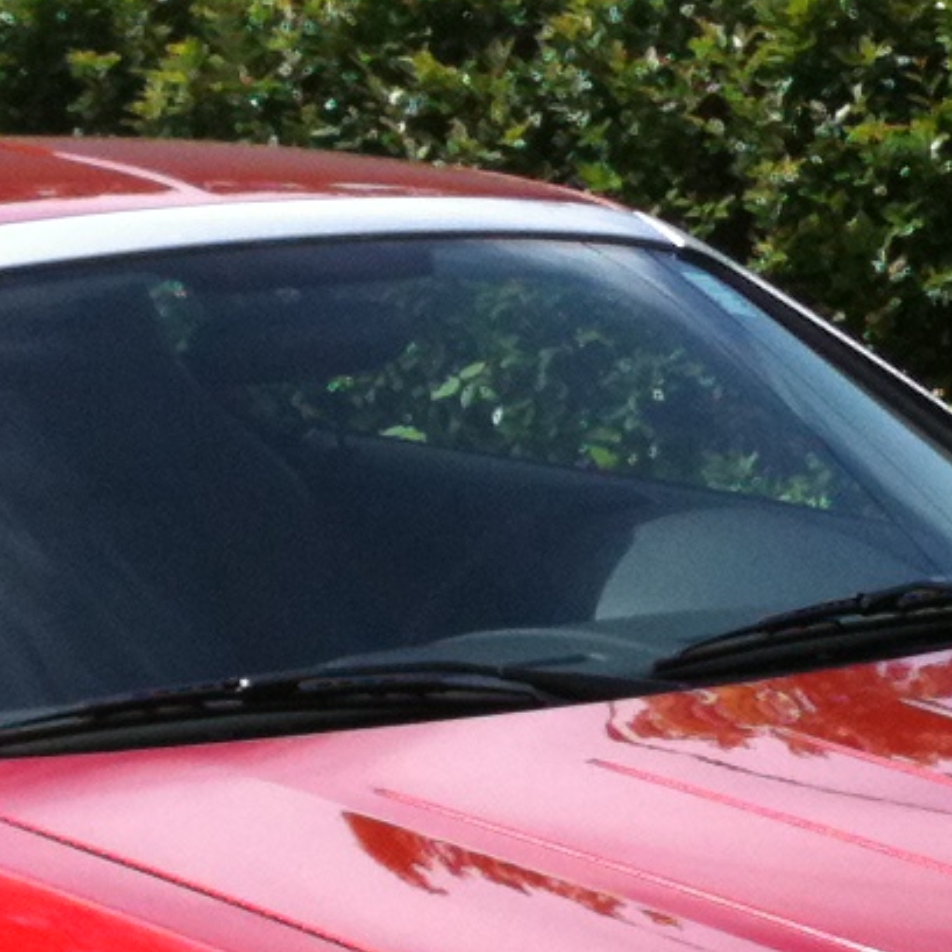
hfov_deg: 11.3
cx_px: 524
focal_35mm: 155
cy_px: 933
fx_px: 4823
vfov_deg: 11.2
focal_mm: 3.85
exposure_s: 1/692
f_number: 2.8
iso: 64
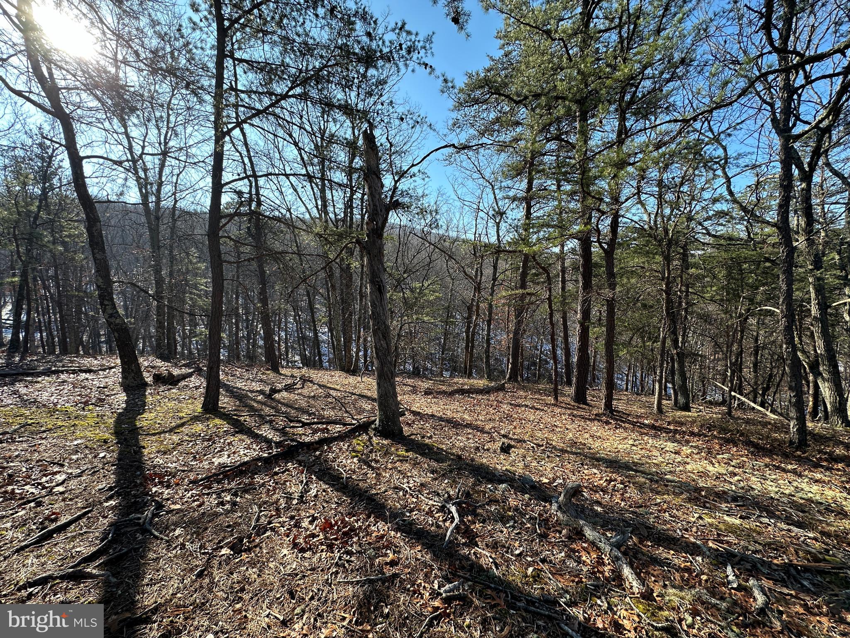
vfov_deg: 85.7
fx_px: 344
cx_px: 425
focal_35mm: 14
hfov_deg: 102.1
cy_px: 319
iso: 40
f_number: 2.2
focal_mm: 2.22
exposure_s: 1/383
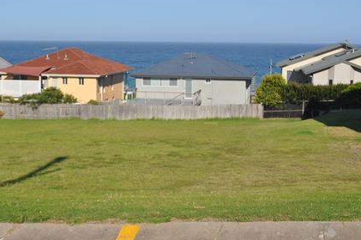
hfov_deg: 35.1
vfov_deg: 23.7
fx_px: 571
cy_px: 130
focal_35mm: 57
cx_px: 166
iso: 200
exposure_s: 1/400
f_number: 10
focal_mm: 34
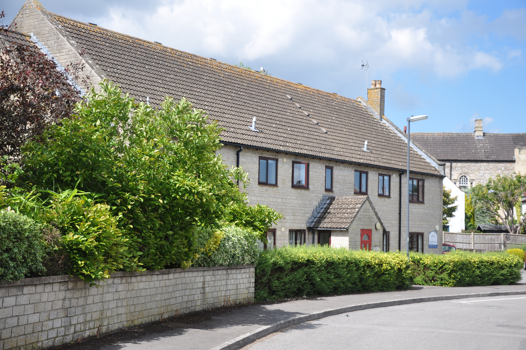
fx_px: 832
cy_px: 175
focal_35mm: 57
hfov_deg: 35.1
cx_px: 263
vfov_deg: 23.7
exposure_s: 1/800
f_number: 5
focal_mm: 38
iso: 200
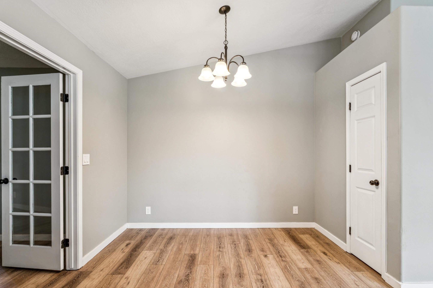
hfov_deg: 93.4
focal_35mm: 17
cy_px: 153
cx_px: 219
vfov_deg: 70.5
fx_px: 204
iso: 400
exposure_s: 1/5
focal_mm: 15.9
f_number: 13
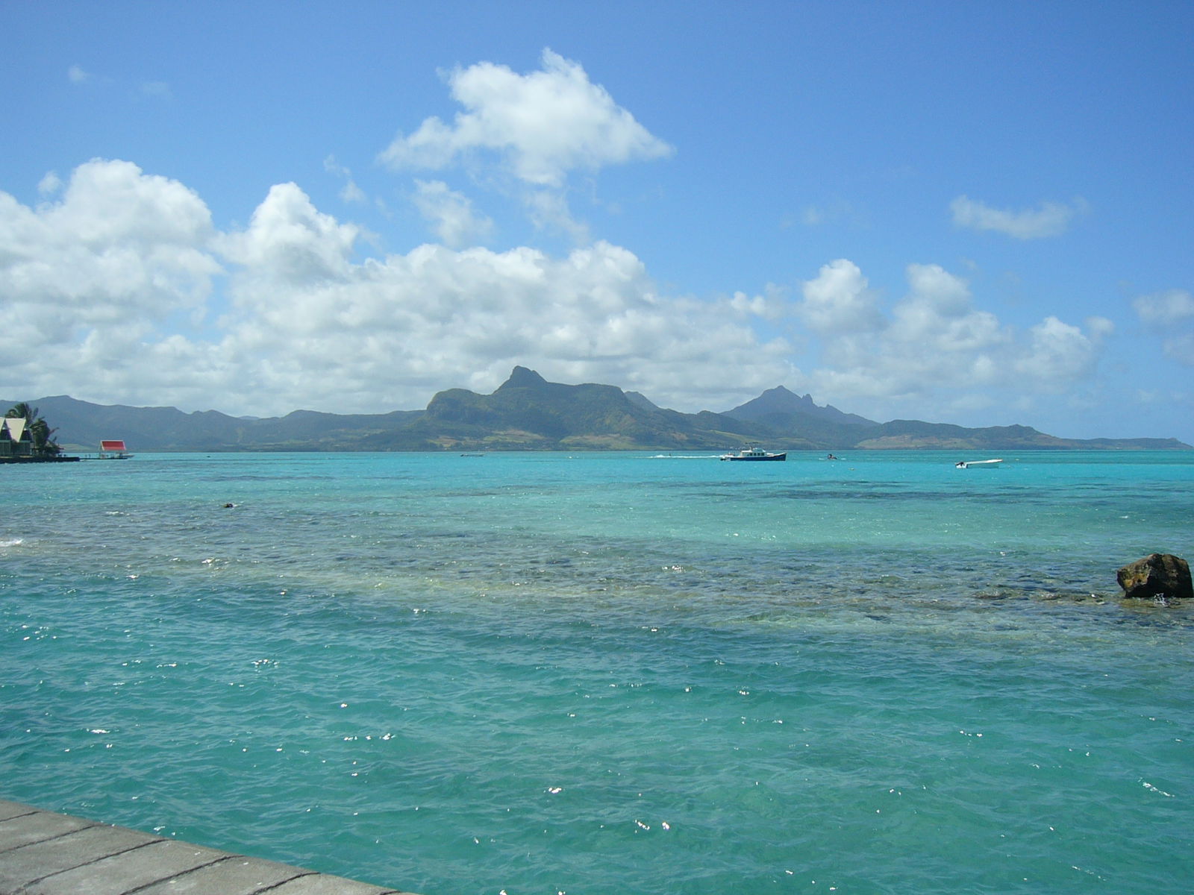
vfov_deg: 40.7
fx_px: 1207
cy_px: 448
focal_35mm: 35
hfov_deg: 52.6
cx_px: 597
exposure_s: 1/320
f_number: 8
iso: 50
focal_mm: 5.8
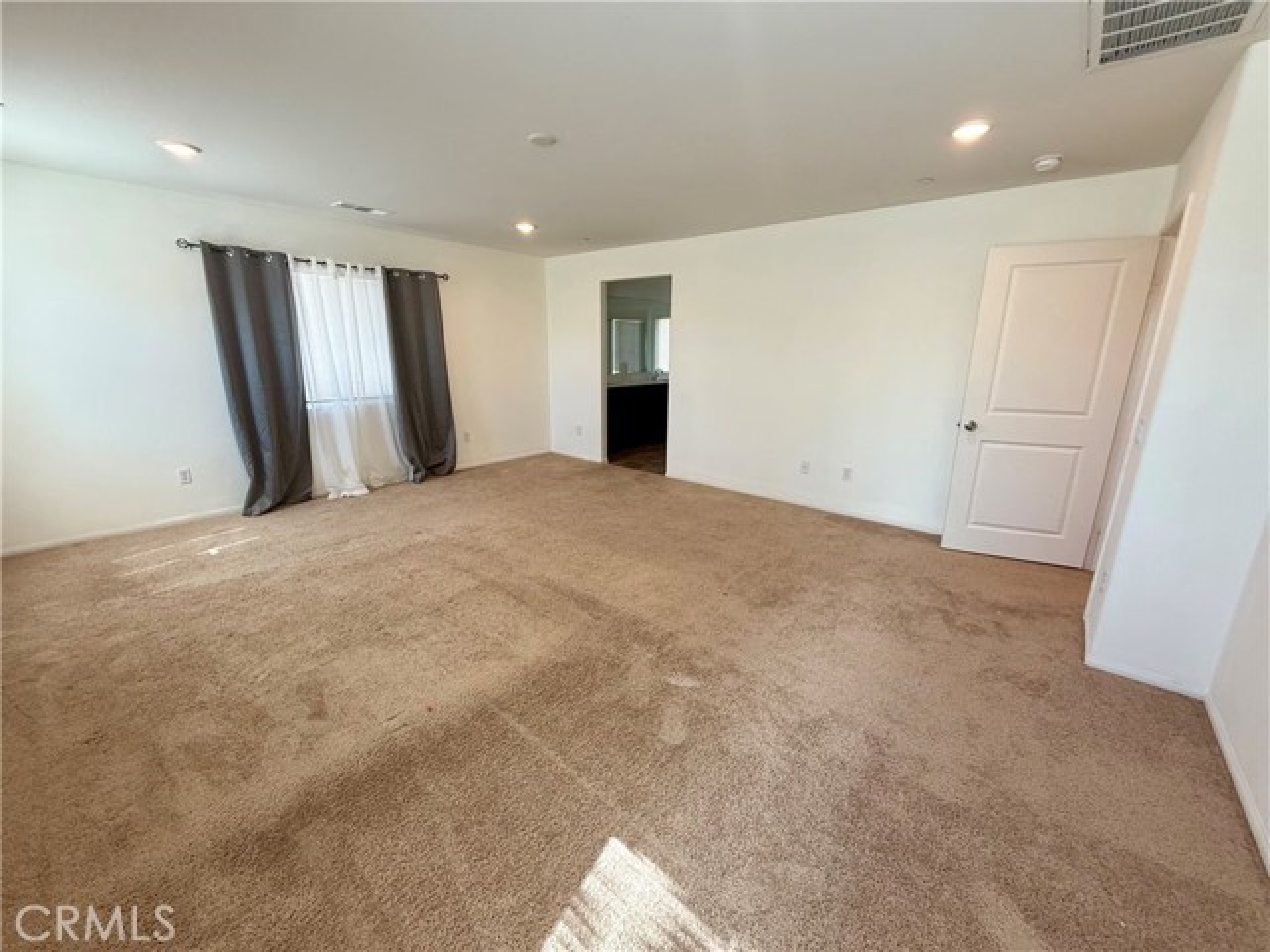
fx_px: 514
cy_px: 476
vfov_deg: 85.7
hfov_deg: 102.1
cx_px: 635
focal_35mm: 14
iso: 100
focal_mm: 2.22
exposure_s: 1/120
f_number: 2.2
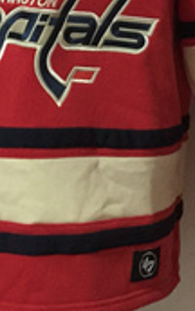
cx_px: 276
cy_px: -80
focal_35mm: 116
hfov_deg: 11.0
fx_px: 983
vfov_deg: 17.0
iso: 125
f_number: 2.2
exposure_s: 1/8
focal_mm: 4.15
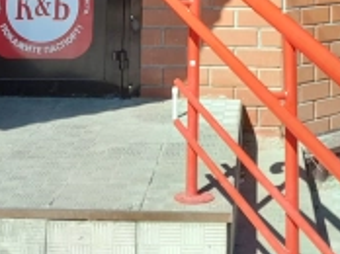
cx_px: 254
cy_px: -201
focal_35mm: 97
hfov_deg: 20.1
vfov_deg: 13.6
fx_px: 951
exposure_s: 1/209
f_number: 1.8
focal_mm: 4
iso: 40
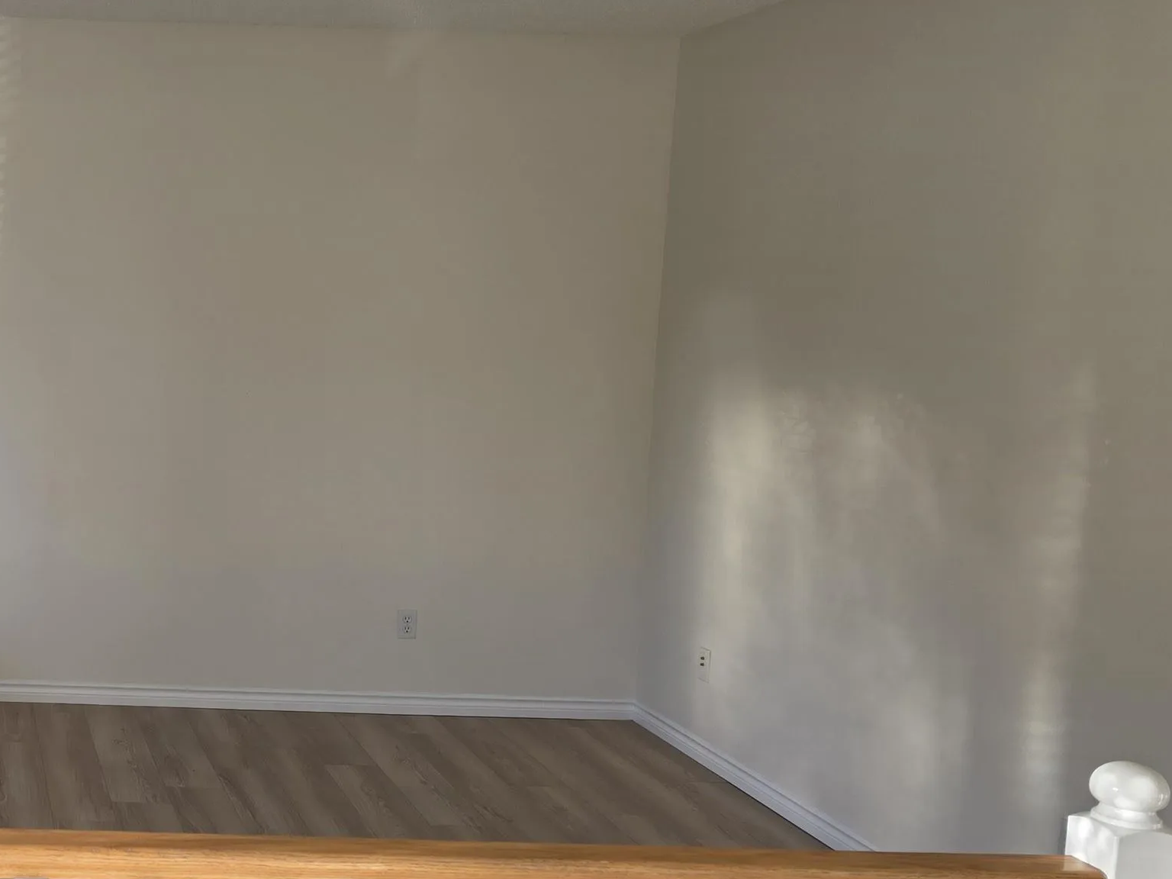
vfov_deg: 31.5
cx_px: 20
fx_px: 1557
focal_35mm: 46
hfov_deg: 37.2
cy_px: 433
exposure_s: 1/120
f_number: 1.7
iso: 50
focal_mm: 6.3
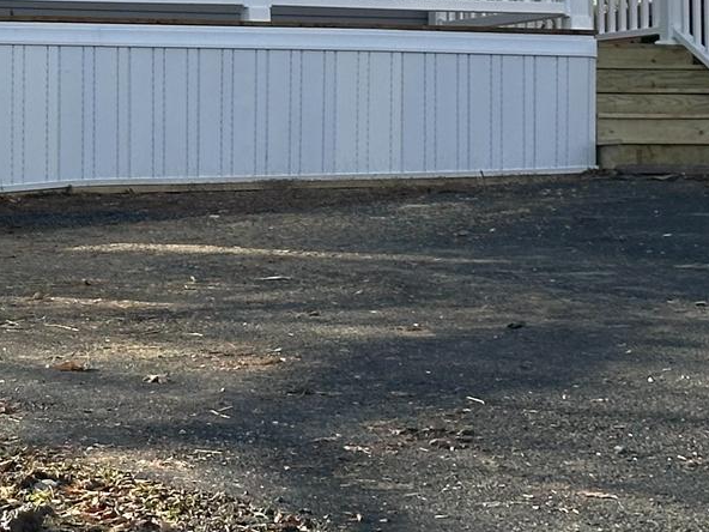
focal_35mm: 166
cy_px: -23
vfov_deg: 8.9
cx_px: -292
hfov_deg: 11.5
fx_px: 3400
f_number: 1.78
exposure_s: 1/2028
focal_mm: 6.86
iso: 64
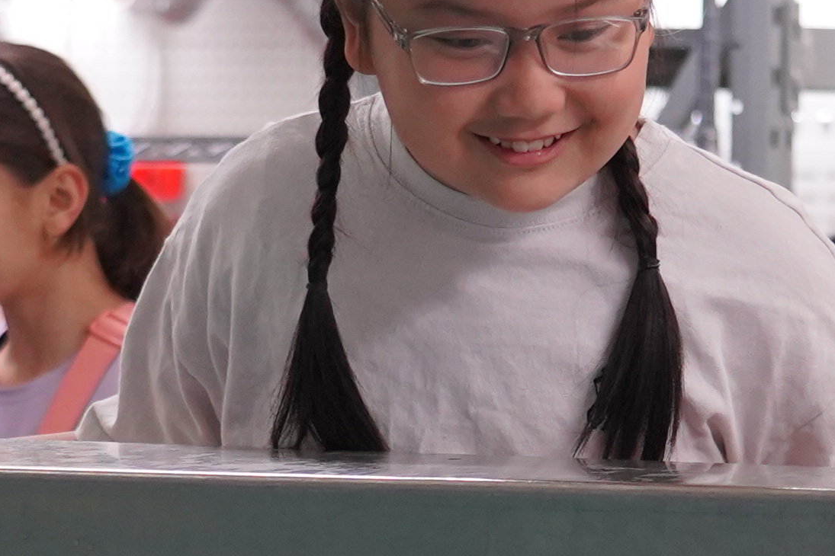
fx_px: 5589
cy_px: 807
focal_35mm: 241
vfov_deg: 5.7
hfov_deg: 8.5
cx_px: 455
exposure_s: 1/160
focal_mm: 44
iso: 2000
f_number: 4
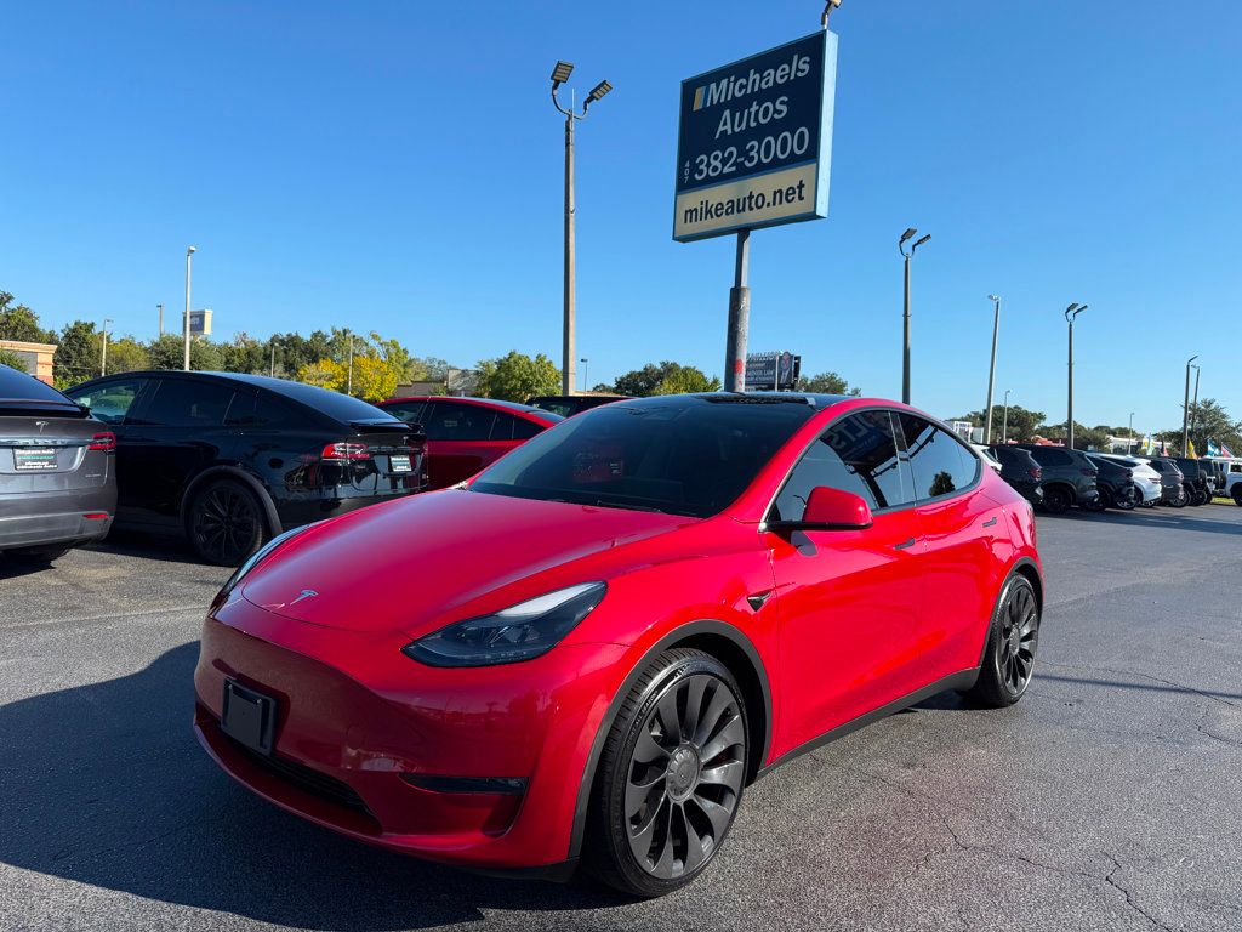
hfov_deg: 71.6
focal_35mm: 24
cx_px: 621
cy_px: 466
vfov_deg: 56.8
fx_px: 861
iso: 80
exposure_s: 1/3425
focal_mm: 6.76
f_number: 1.78
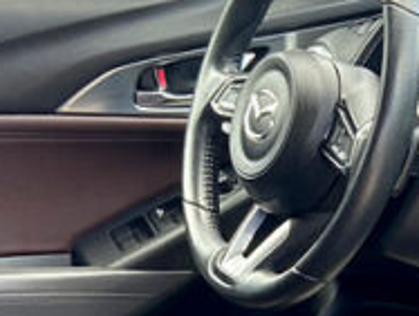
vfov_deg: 12.6
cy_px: 491
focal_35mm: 111
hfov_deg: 16.6
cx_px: 560
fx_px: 1346
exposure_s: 1/121
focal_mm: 4.25
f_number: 1.8
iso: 50
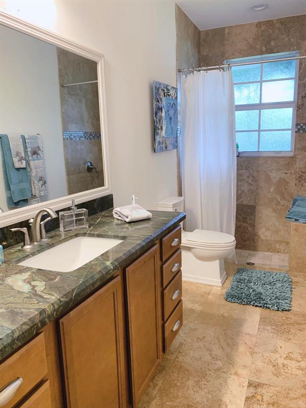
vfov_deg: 67.3
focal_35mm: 26
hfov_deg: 53.1
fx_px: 306
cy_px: 204
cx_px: 153
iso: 160
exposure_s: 1/60
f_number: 1.8
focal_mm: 4.25
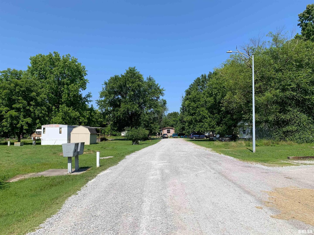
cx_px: 157
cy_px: 118
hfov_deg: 67.3
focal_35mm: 26
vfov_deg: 53.1
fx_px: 236
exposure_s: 1/2915
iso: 25
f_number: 1.8
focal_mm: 4.25
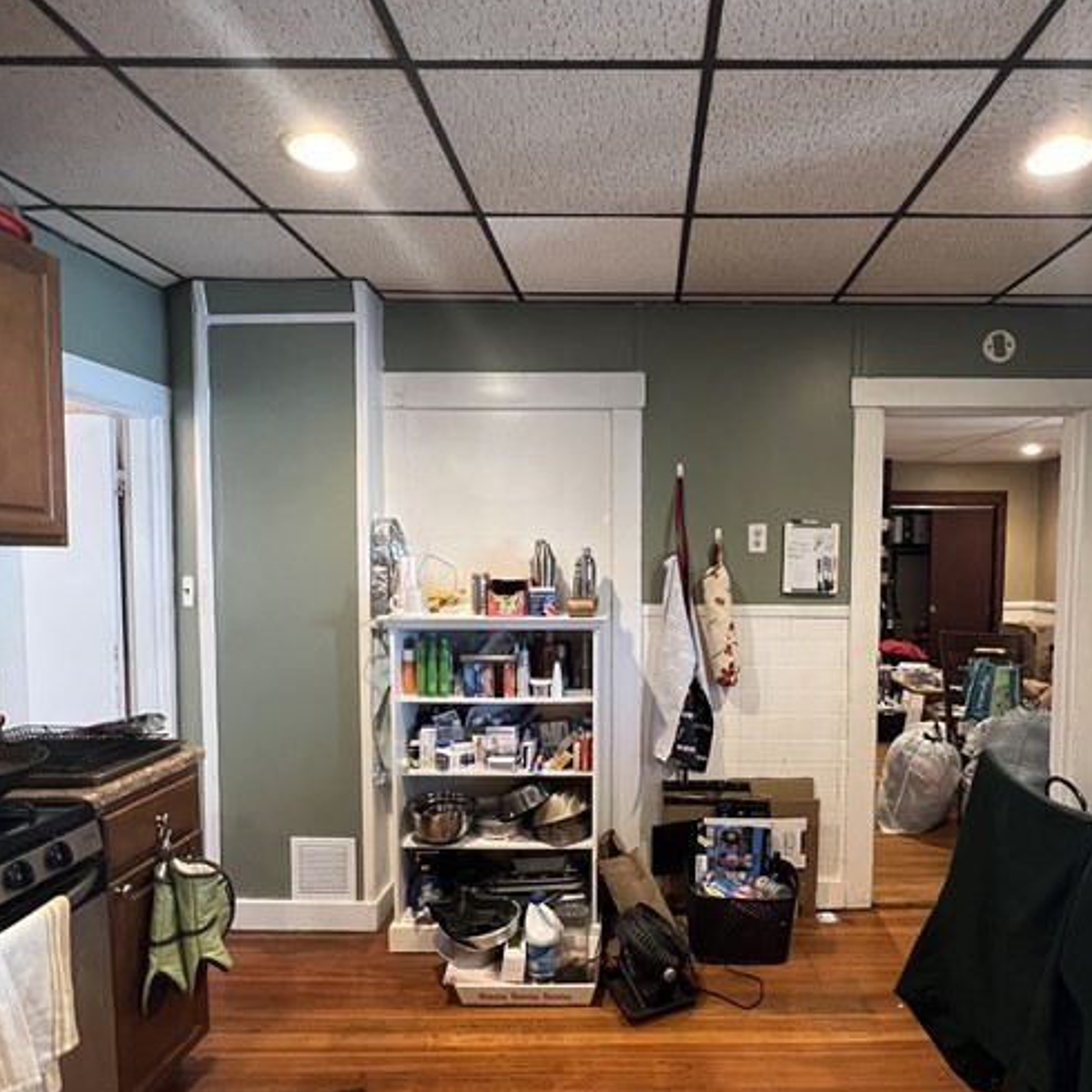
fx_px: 642
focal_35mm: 18
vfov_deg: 80.5
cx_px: 635
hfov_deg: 80.1
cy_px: 597
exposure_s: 1/60
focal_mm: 1.57
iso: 500
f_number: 1.8
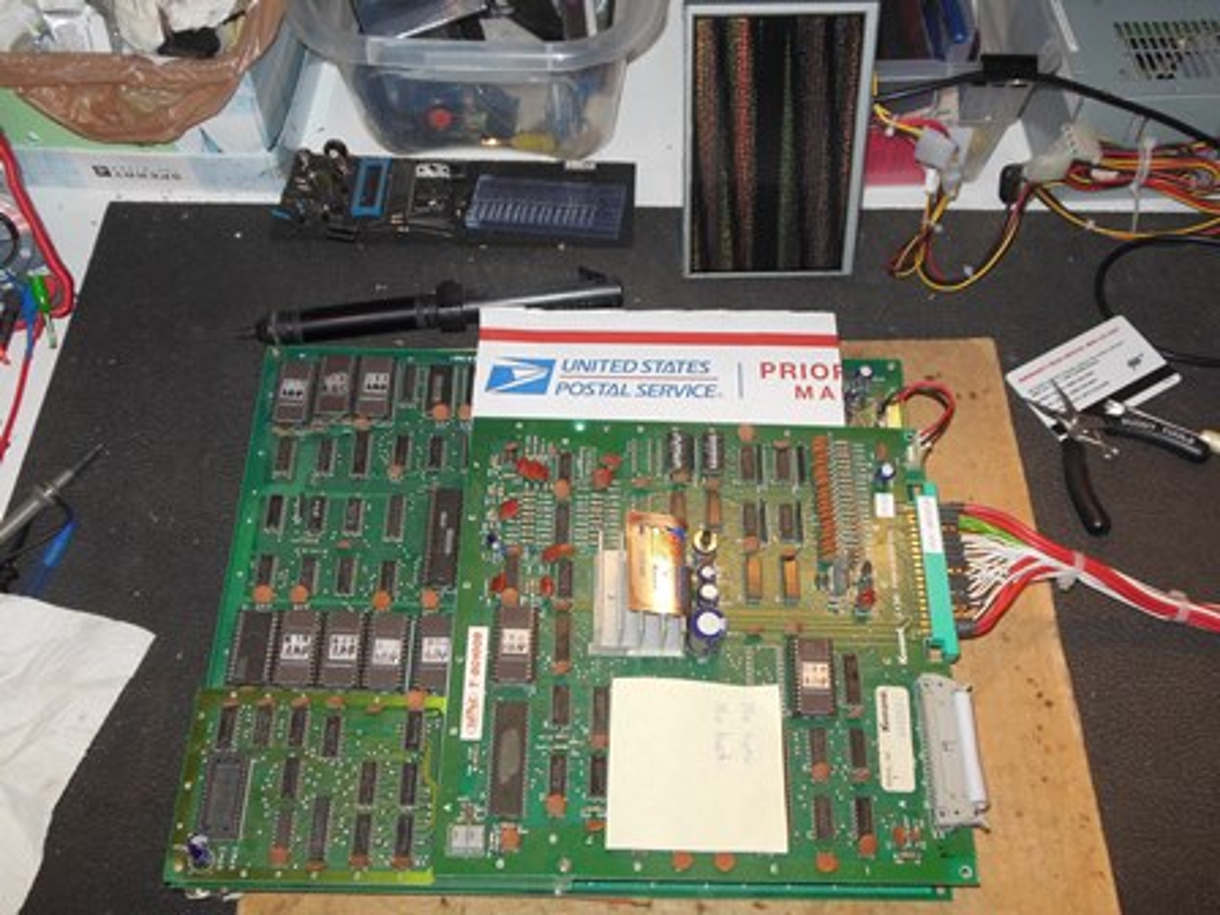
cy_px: 458
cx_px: 610
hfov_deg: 55.4
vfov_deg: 42.9
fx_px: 1163
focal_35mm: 33
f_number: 3.5
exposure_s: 1/30
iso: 200
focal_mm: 6
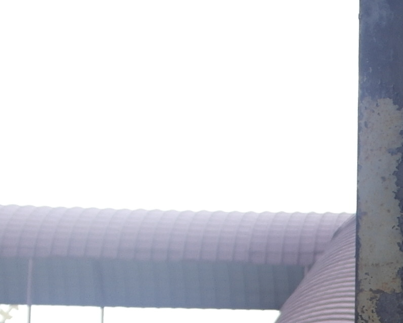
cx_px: 947
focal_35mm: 138
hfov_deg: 11.6
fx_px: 1647
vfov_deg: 10.6
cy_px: 564
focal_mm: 20
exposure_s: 1/160
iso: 100
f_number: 5
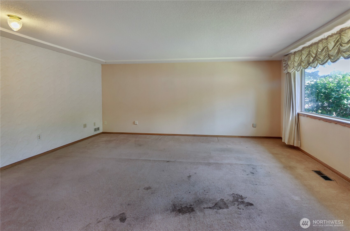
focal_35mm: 15
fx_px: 146
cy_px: 116
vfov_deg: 77.1
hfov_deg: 100.5
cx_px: 175
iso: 160
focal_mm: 10
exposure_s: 1/10
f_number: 4
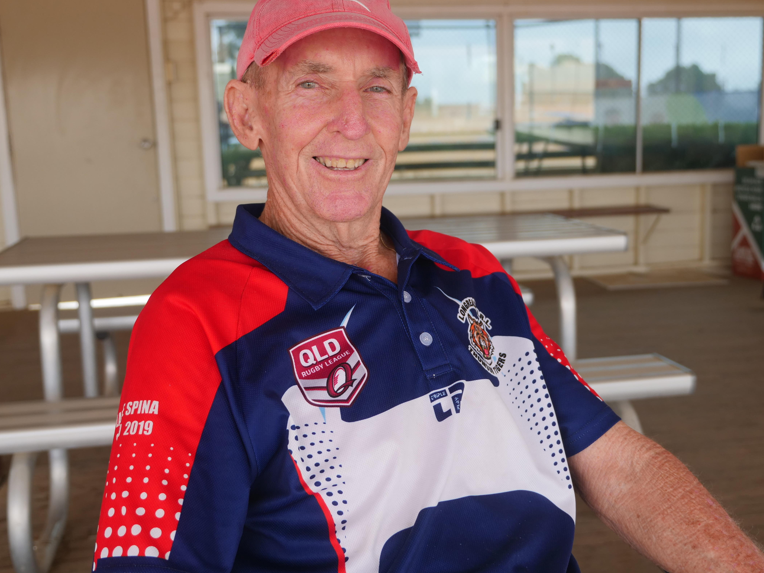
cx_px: 424
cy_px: 283
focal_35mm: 45
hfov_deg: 42.0
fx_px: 993
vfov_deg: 32.2
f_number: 2.8
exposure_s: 1/160
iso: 200
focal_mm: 19
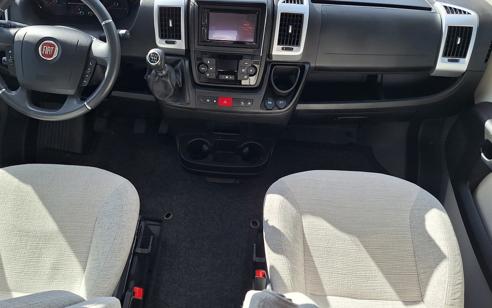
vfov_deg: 43.1
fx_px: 389
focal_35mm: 29
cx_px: 217
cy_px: 138
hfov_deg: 64.4
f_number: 1.8
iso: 40
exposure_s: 1/571
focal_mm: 5.54
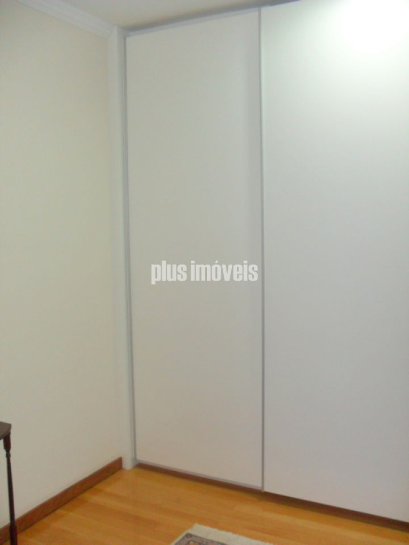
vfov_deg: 52.6
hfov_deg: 40.7
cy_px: 272
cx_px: 204
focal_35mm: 35
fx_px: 551
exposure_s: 1/45
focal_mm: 6.3
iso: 200
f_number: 3
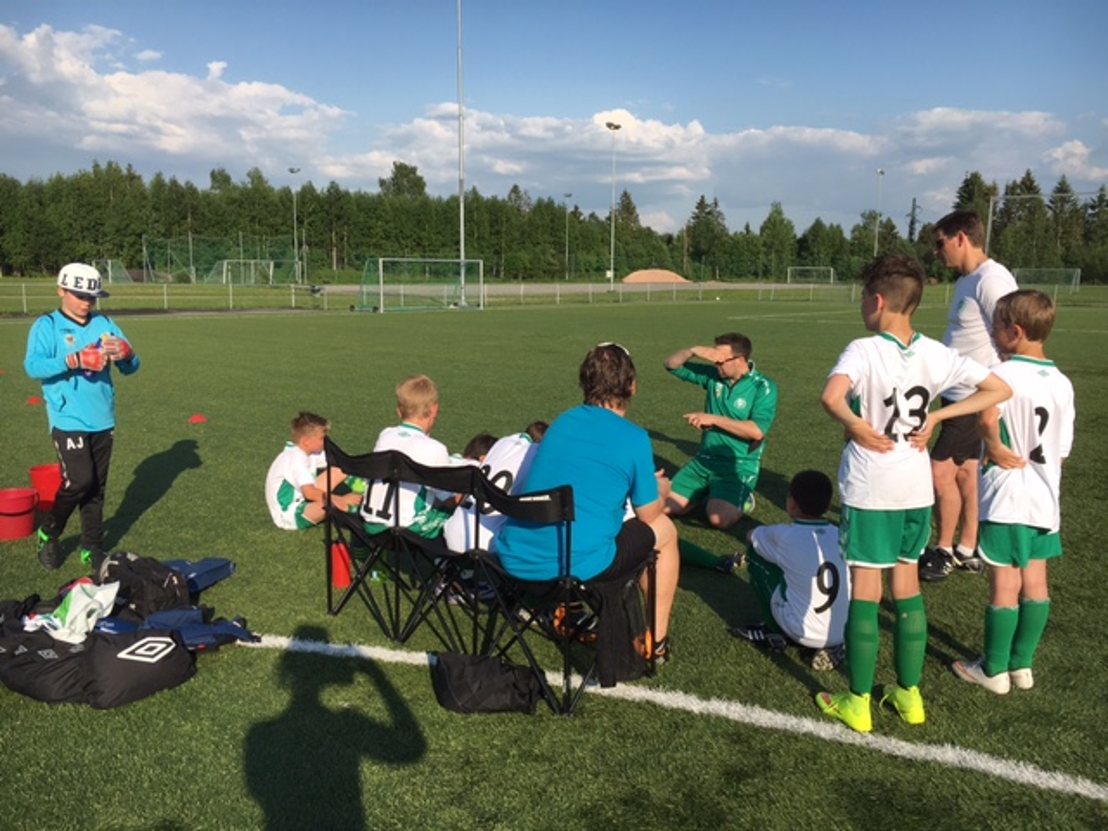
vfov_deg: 48.2
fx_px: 928
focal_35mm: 29
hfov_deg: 61.7
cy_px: 416
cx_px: 554
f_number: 2.2
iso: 25
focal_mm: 4.15
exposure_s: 1/1637
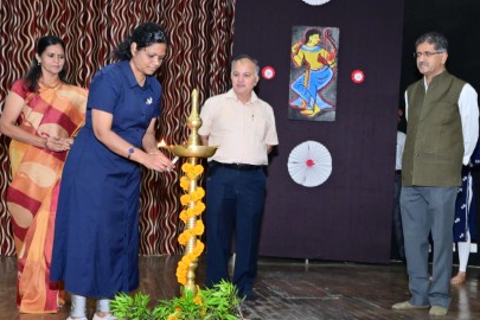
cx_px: 254
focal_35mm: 45
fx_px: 604
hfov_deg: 43.3
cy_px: 175
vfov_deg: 29.7
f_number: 5.6
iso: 2000
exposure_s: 1/100
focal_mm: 25.5
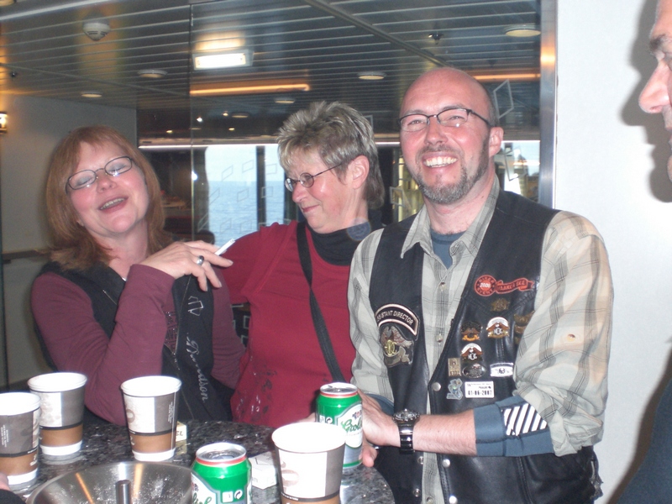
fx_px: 738
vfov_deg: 37.7
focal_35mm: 38
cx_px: 336
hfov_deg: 49.0
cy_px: 252
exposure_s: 1/60
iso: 200
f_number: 3.1
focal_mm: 6.3
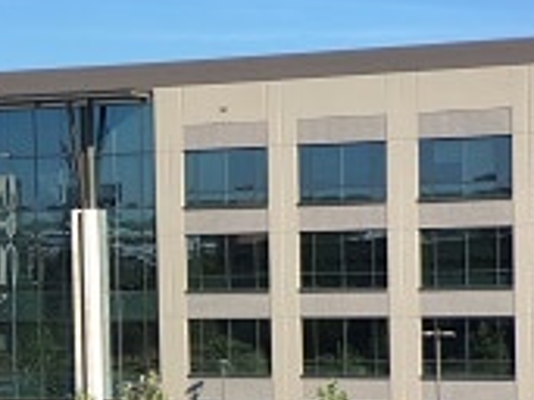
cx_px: 131
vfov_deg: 21.4
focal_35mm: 68
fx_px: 1048
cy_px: 303
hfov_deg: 28.2
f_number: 2.2
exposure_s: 1/1282
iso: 25
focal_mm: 4.15
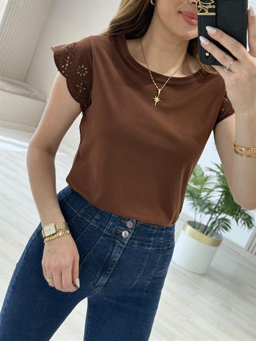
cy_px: 170
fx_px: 473
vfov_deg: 39.6
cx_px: 128
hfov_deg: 30.3
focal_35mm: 48
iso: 125
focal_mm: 6.76
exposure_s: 1/107
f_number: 1.78
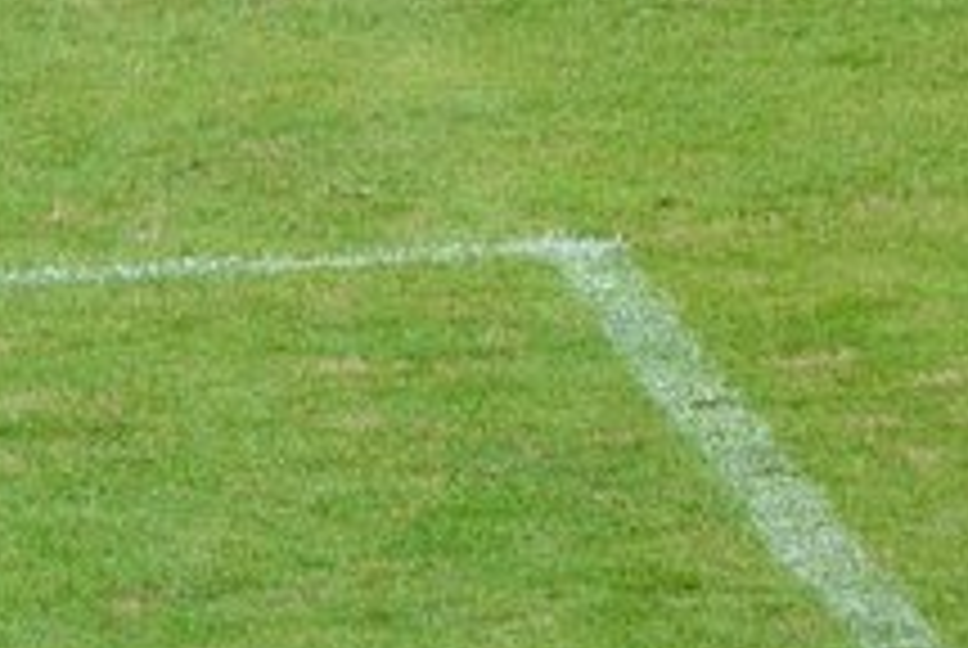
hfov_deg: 1.4
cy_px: 988
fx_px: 40550
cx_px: -662
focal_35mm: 1506
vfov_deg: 0.9
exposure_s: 1/2500
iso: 640
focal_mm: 240
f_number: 6.3
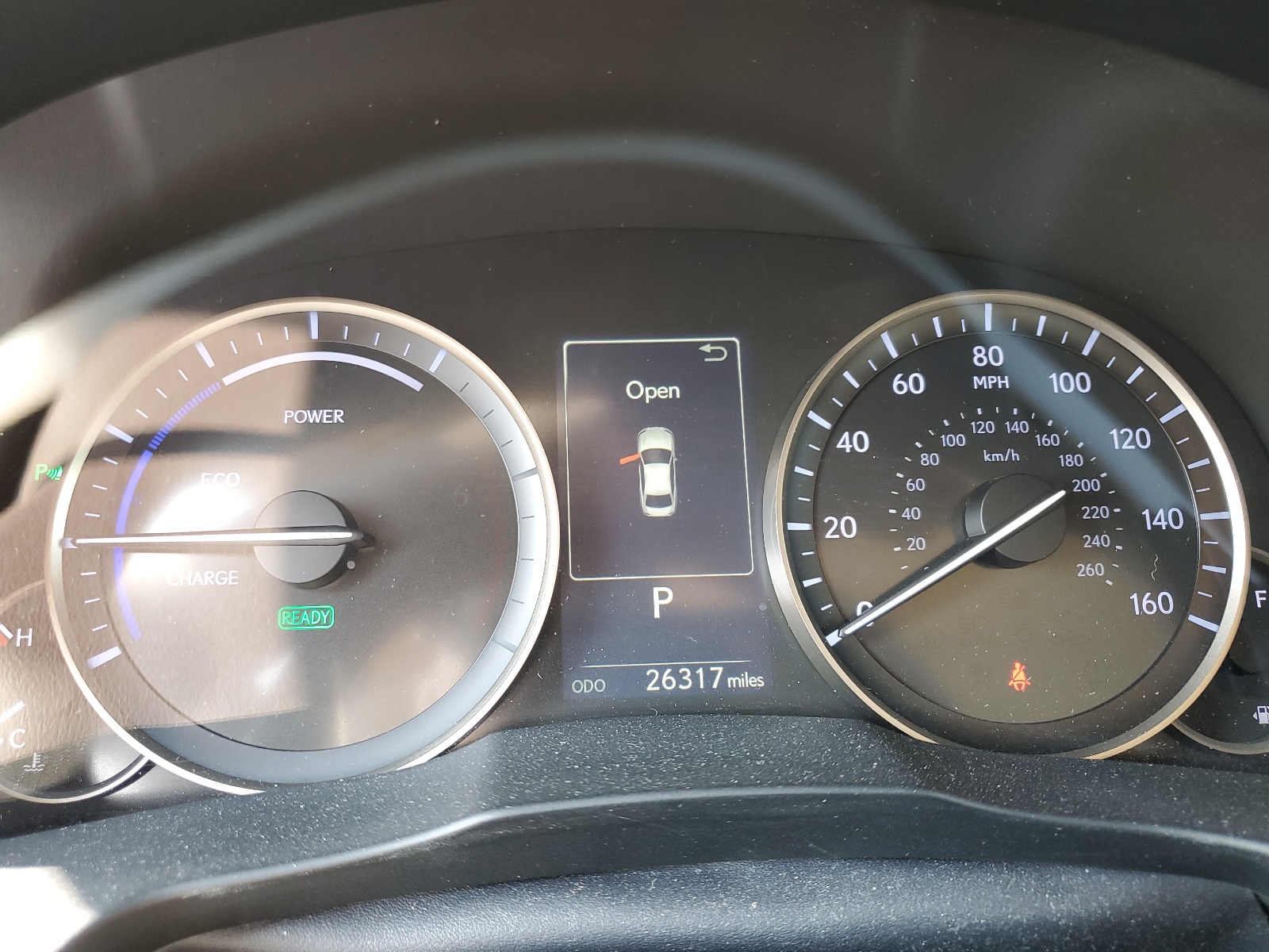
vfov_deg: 53.1
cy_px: 476
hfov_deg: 67.3
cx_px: 634
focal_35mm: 26
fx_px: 953
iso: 74
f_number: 1.5
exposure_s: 1/50
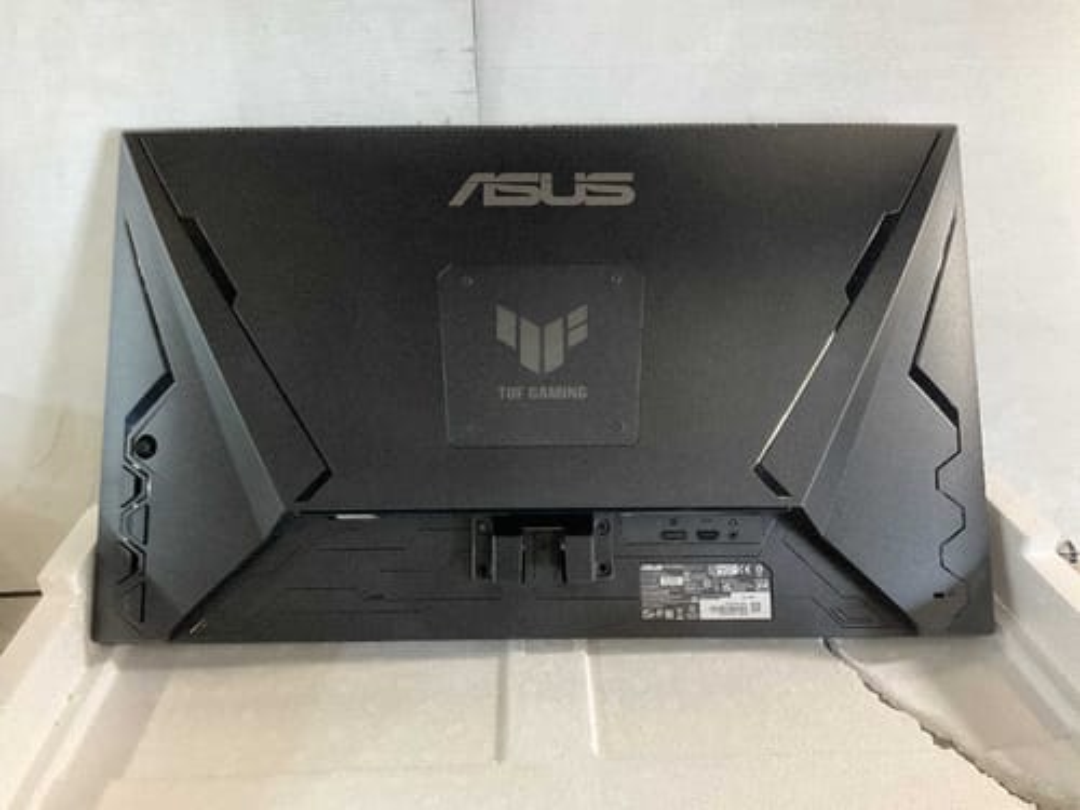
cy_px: 405
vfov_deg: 48.2
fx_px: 905
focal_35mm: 29
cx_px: 540
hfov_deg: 61.7
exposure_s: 1/50
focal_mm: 3
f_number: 1.8
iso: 125
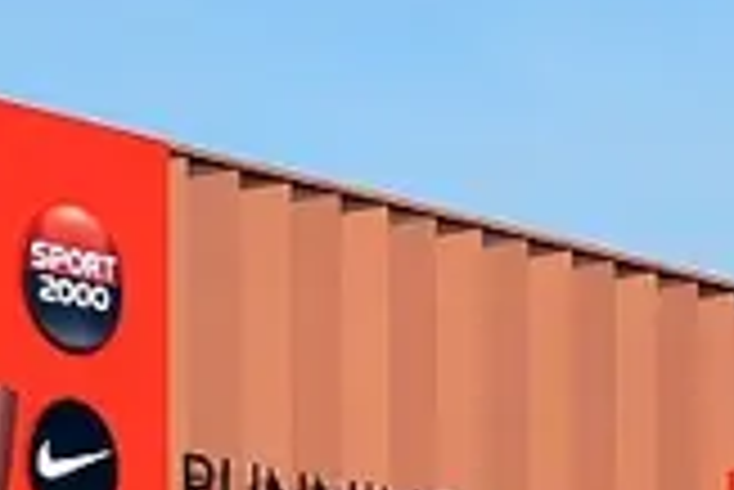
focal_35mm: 262
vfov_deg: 5.2
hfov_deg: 7.7
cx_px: 1049
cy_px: 908
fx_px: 5347
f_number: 9
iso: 200
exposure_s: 1/320
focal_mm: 28
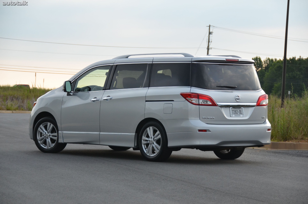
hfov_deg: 17.1
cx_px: 154
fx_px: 1025
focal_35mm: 120
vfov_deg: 11.4
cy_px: 102
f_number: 5
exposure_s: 1/1000
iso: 720
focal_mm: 80
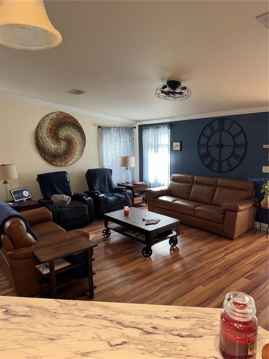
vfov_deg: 71.6
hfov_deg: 56.8
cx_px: 134
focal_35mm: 24
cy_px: 180
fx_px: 249
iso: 50
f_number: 1.78
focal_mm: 6.76
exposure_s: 1/48
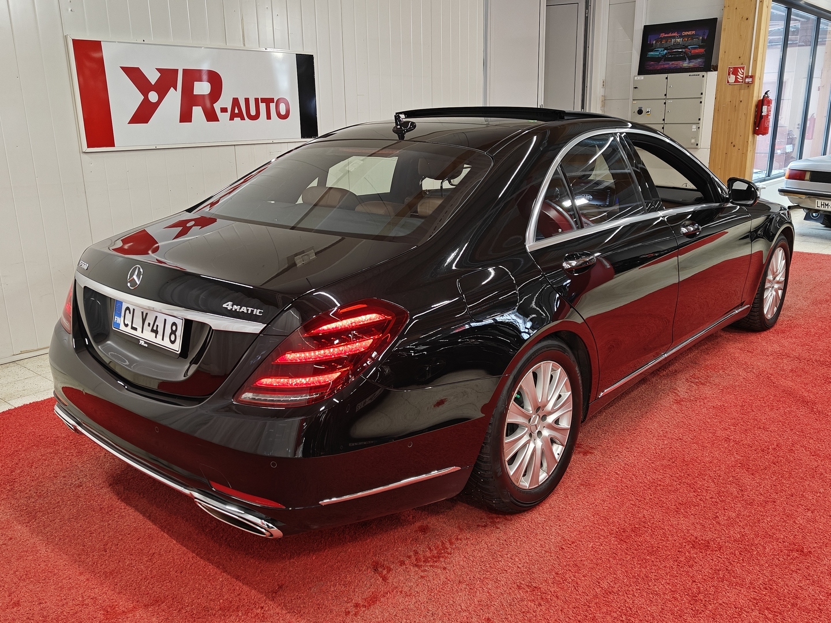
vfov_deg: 46.8
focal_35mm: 30
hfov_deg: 60.0
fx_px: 720
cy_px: 312
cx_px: 416
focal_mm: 5.59
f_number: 1.8
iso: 64
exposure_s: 1/50
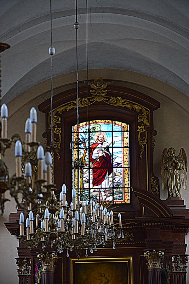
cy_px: 142
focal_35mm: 158
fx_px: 1239
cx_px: 94
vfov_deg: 13.0
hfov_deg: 8.7
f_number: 5.6
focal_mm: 105
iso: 1600
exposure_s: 1/15
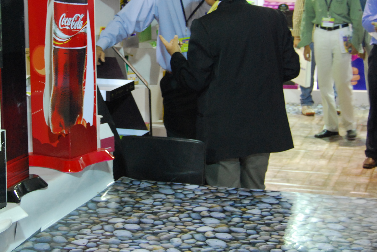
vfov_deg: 16.6
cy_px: 62
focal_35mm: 82
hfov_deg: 24.4
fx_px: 860
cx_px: 87
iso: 800
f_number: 4.5
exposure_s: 1/30
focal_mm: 34
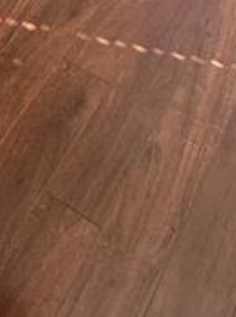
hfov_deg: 15.5
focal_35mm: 91
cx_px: -62
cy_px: -418
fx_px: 830
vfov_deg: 14.8
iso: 80
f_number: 2.2
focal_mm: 2.22
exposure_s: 1/99
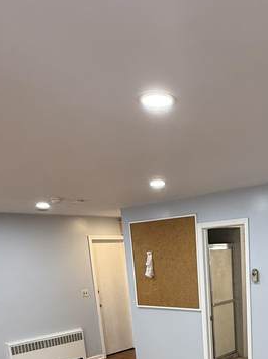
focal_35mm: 38
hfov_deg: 36.2
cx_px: 221
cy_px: 348
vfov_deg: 43.1
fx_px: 393
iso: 250
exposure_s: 1/120
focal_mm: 2.22
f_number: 2.2
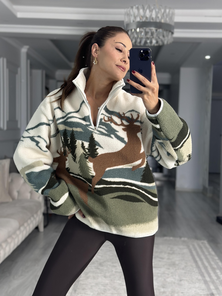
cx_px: 111
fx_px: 410
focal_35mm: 48
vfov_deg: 39.7
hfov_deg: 30.3
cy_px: 148
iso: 100
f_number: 1.78
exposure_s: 1/50
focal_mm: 6.86
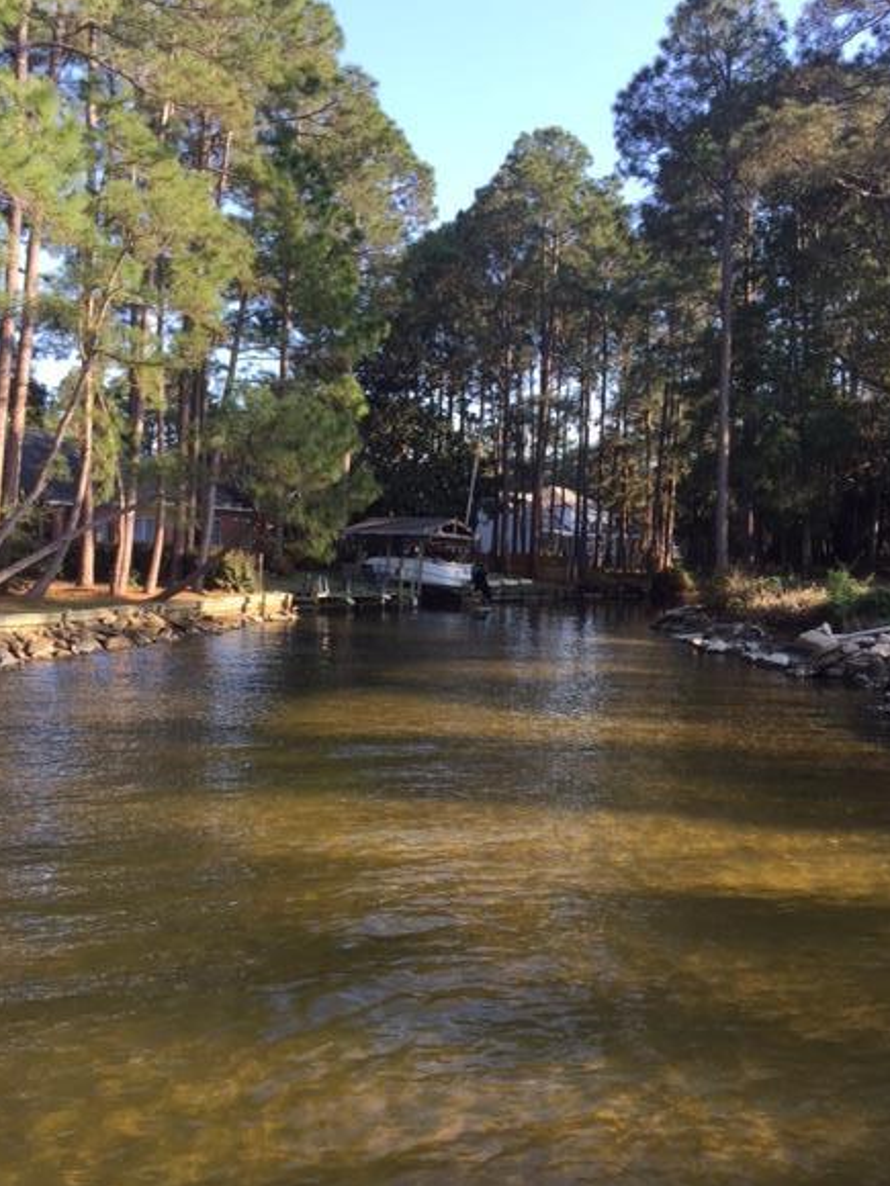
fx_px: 1097
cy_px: 605
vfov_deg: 56.8
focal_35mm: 32
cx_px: 483
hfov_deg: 44.1
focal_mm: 4.15
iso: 32
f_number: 2.2
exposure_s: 1/366
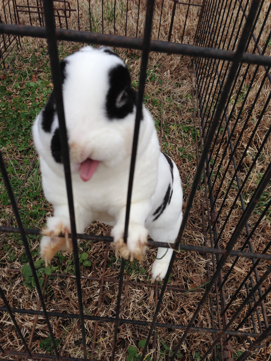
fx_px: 344
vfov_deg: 55.4
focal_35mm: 33
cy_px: 180
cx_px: 136
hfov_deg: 42.9
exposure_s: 1/1355
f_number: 2.4
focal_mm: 4.12
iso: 50
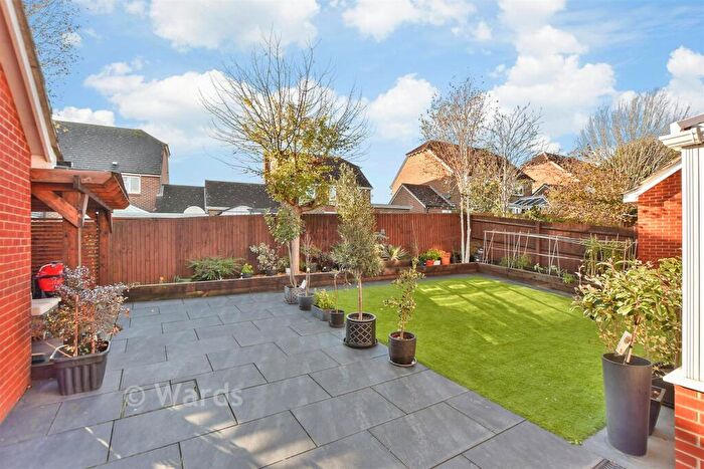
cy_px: 234
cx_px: 352
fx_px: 293
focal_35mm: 15
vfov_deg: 77.4
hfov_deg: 100.4
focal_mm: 10
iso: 640
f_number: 6.3
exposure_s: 1/160
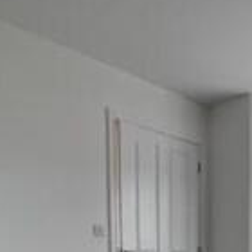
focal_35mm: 48
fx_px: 395
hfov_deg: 32.2
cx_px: 260
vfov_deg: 29.8
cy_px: 309
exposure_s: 1/100
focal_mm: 1.57
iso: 125
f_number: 1.8
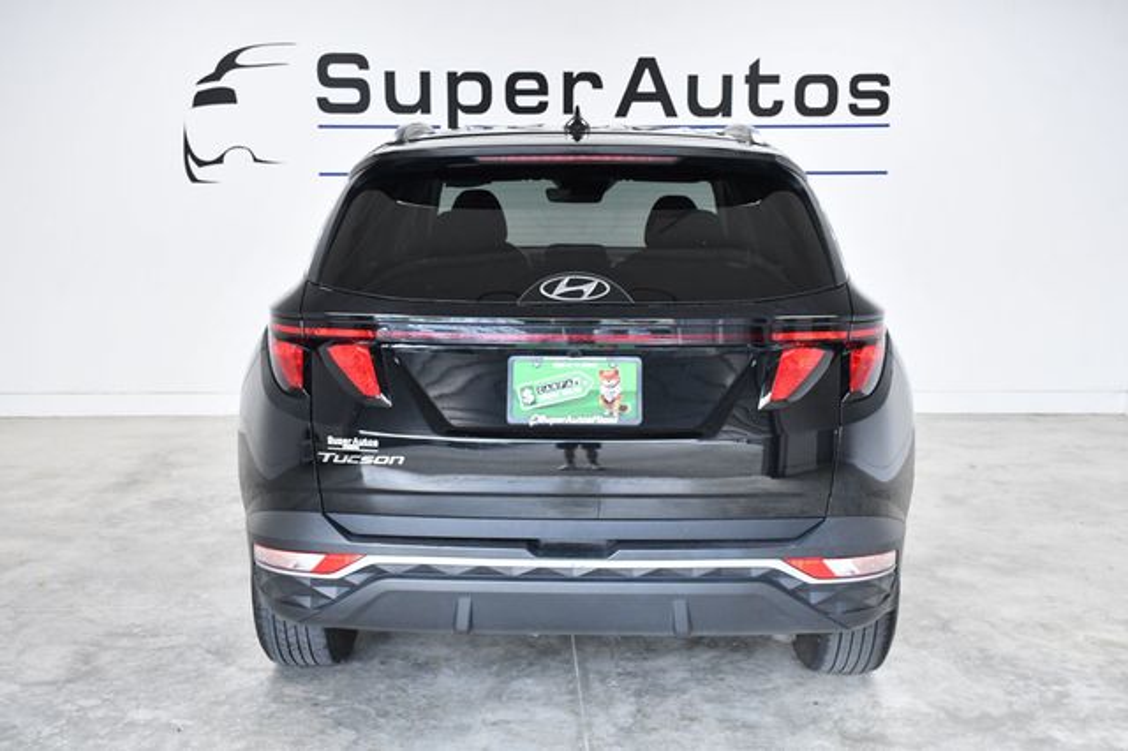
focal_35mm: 40
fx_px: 1253
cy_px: 376
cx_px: 564
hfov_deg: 48.5
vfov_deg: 33.4
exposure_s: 1/250
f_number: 8
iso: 2500
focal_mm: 27
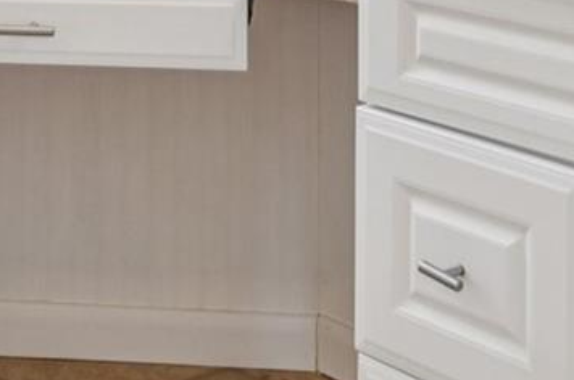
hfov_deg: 20.0
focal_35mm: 101
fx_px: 1611
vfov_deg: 12.0
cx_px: 124
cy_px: -373
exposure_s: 1/20
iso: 400
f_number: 8
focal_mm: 22.5
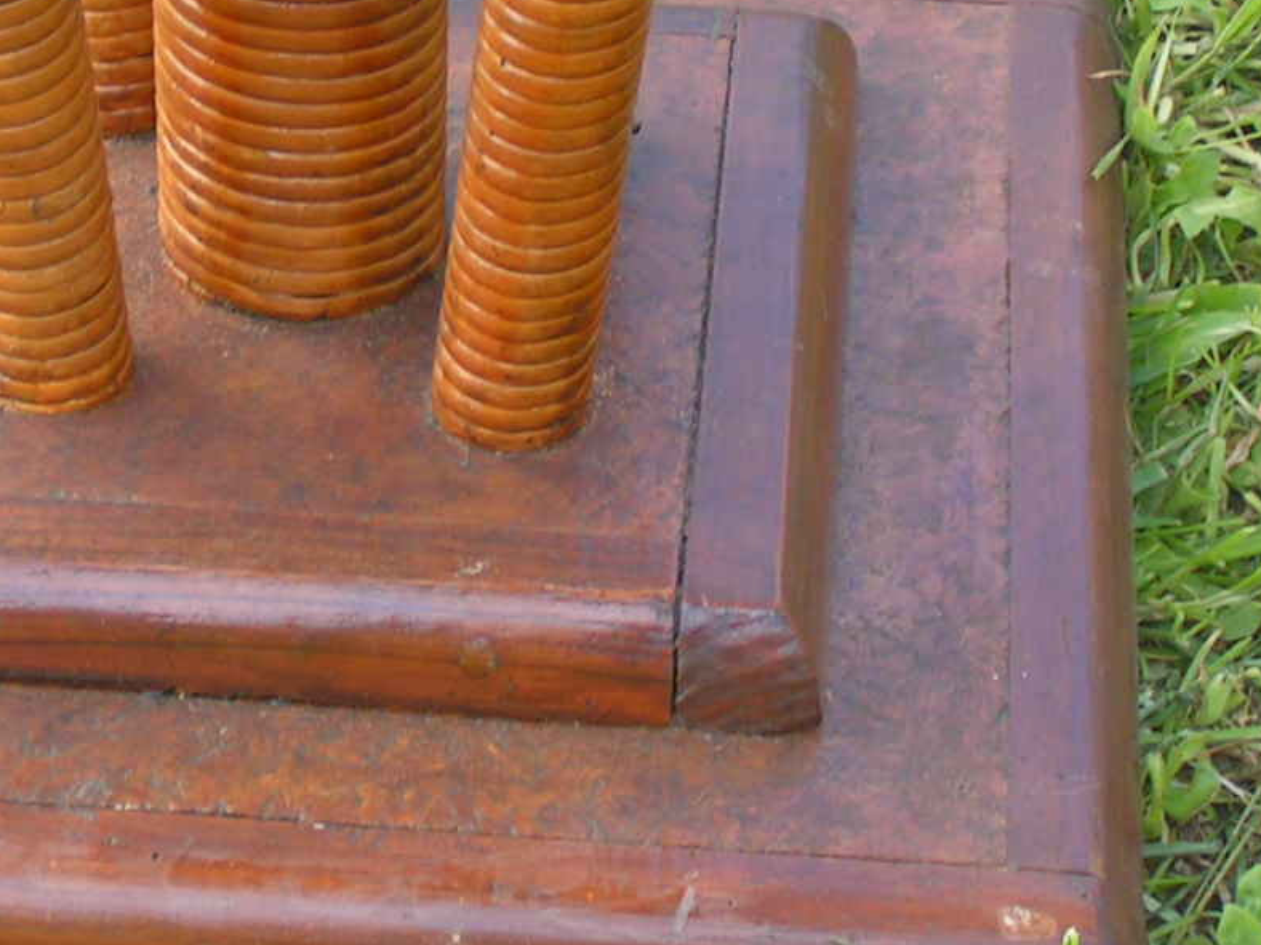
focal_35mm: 128
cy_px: 270
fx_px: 4663
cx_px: 304
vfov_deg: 11.6
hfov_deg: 15.3
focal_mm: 9.7
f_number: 4
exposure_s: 1/100
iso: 50
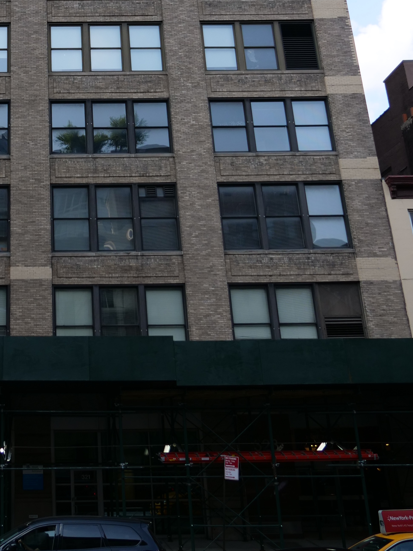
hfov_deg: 28.8
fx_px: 764
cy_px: 91
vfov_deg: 37.8
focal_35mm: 48
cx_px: 26
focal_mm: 12
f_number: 2.8
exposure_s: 1/1300
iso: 200
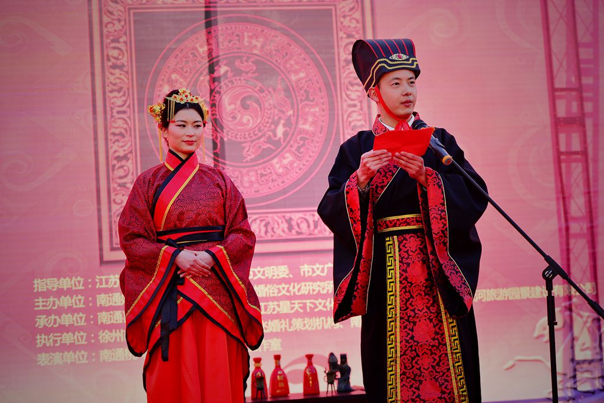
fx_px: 1343
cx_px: 302
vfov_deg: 17.1
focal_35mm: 80
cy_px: 202
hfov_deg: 25.3
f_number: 2.8
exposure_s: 1/800
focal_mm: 80
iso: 320
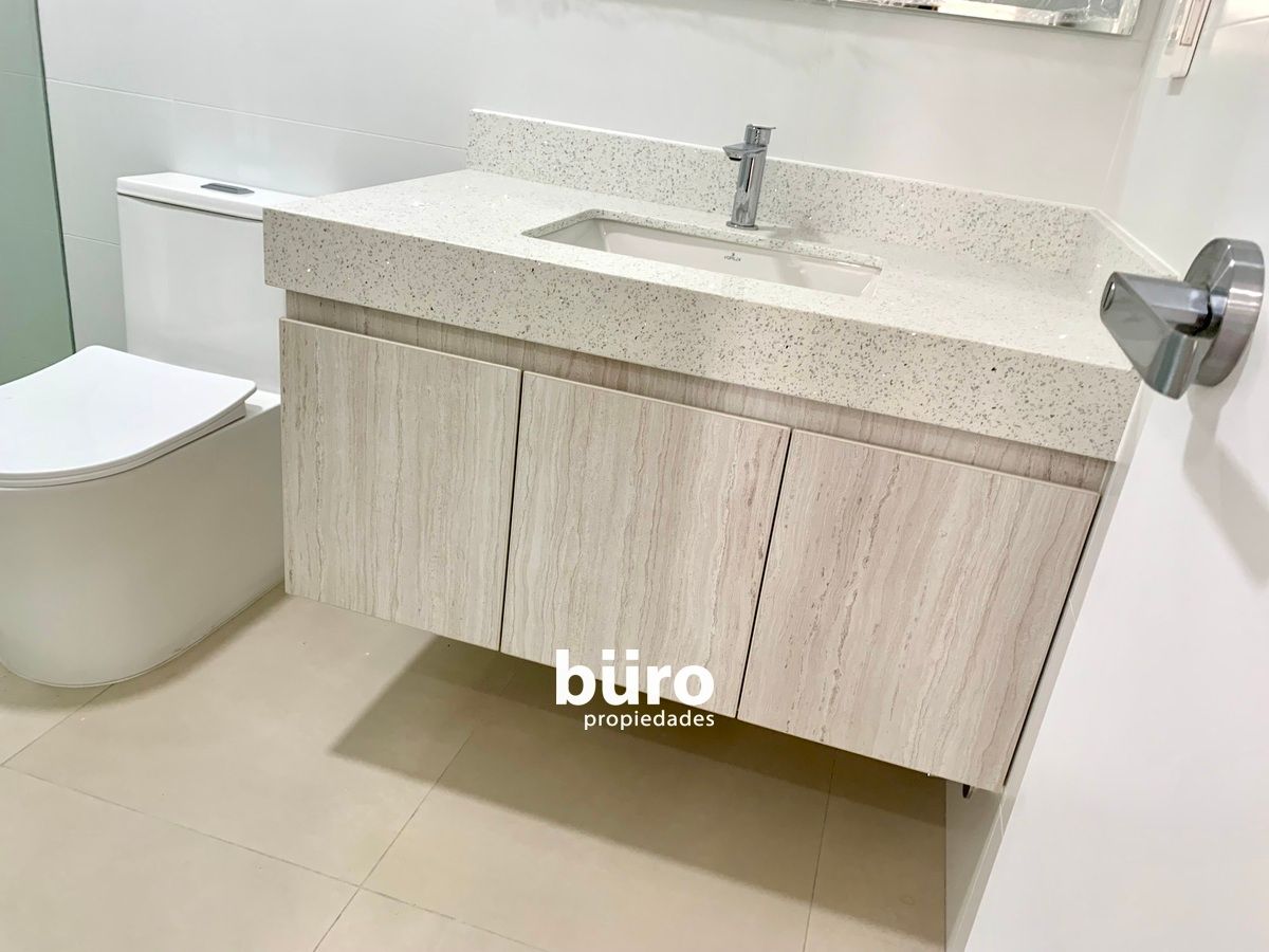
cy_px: 476
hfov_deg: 67.3
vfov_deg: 53.1
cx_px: 634
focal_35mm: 26
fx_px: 953
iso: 100
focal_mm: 4.25
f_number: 1.8
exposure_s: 1/78
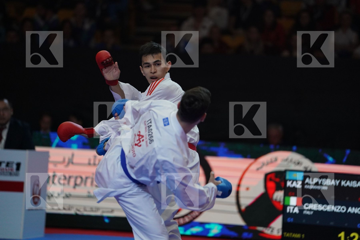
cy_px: 120
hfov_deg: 10.3
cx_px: 180
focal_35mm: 200
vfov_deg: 6.9
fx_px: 2000
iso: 2500
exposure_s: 1/1000
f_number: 2.8
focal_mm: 200
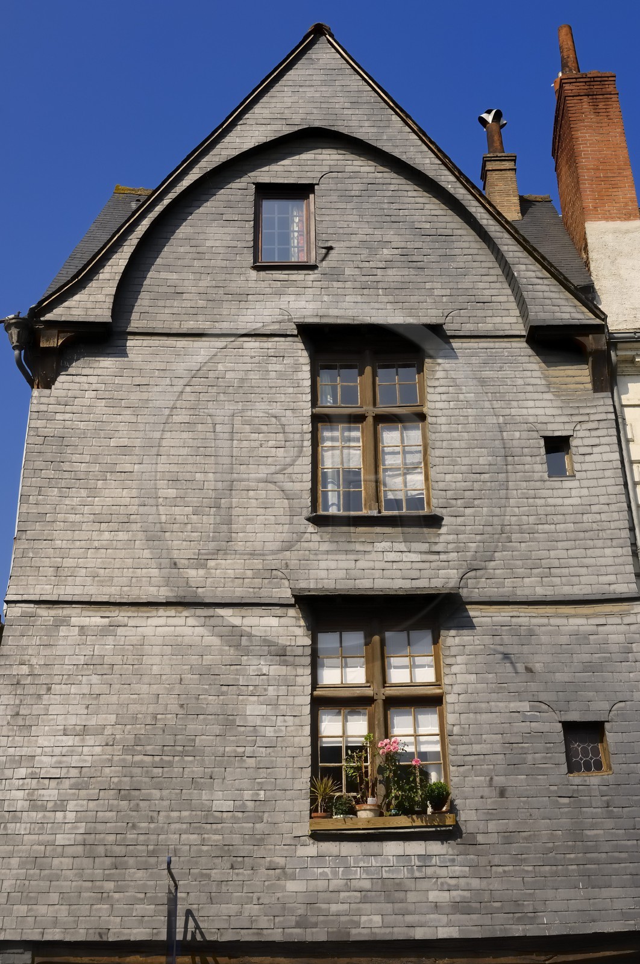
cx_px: 320
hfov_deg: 28.9
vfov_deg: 42.4
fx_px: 1244
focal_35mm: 46
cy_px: 482
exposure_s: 1/200
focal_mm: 31
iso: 100
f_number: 8.5
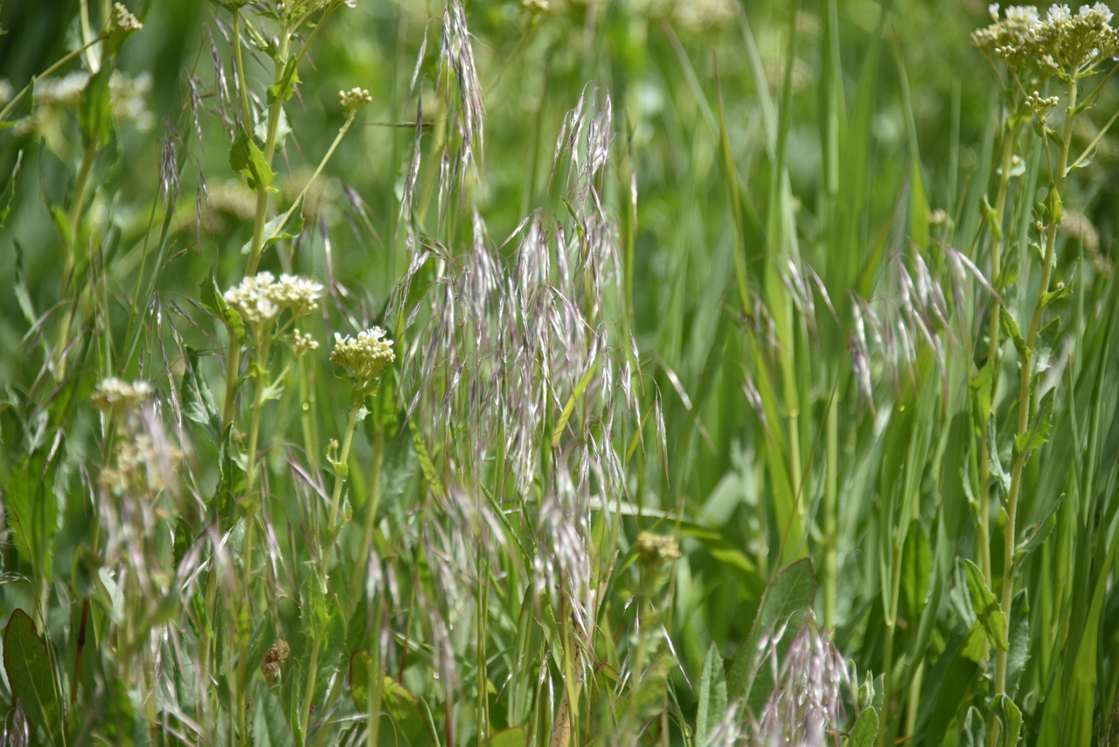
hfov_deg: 6.9
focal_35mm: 300
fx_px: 9327
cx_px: 560
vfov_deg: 4.6
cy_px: 374
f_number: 5.6
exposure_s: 1/640
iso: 160
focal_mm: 300
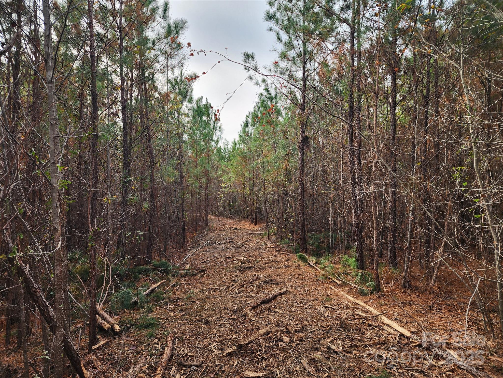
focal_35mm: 23
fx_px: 334
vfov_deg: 58.9
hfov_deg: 73.9
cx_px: 252
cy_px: 189
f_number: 1.8
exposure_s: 1/225
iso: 12
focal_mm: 6.4
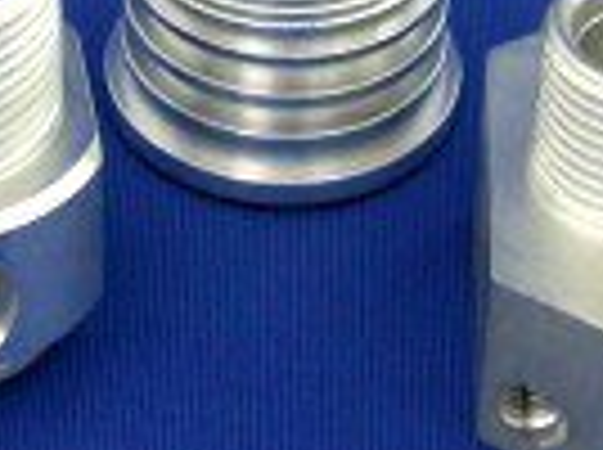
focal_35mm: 217
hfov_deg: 9.1
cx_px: 180
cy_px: -151
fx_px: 3773
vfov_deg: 6.8
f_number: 3
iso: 104
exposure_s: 1/4
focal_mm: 12
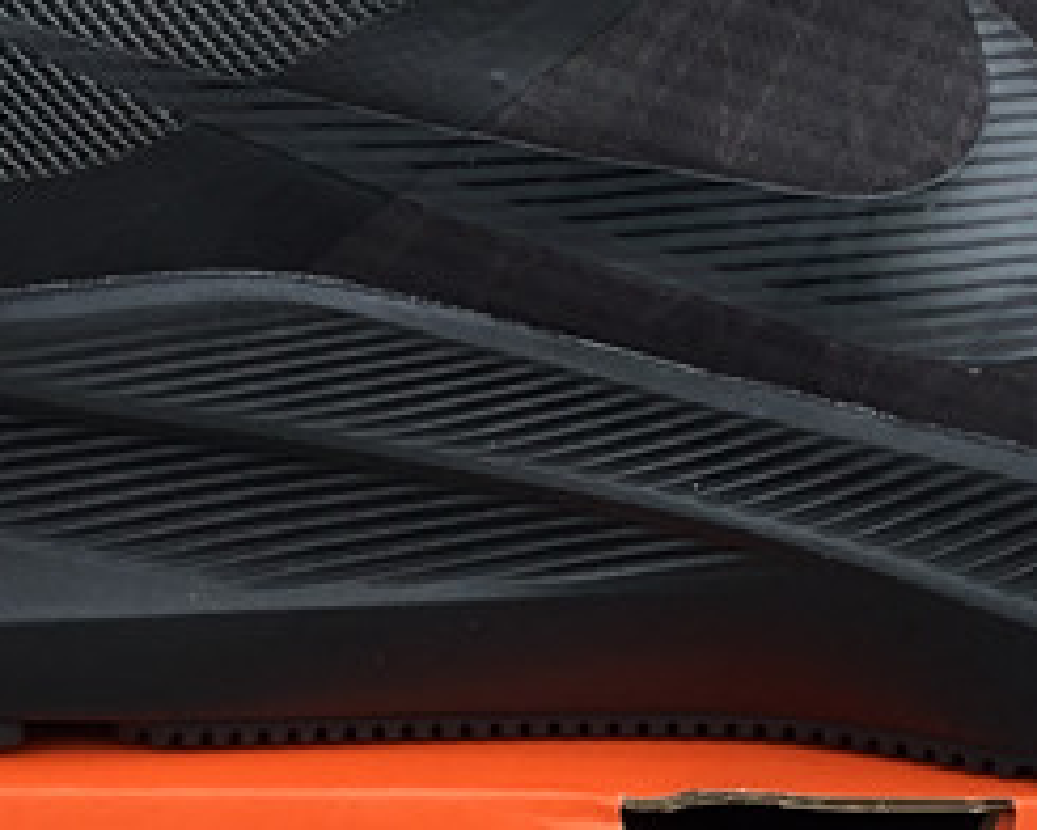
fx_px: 3407
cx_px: 838
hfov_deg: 17.2
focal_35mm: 111
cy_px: 582
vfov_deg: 13.9
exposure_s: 1/221
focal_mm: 3.3
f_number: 2.4
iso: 25
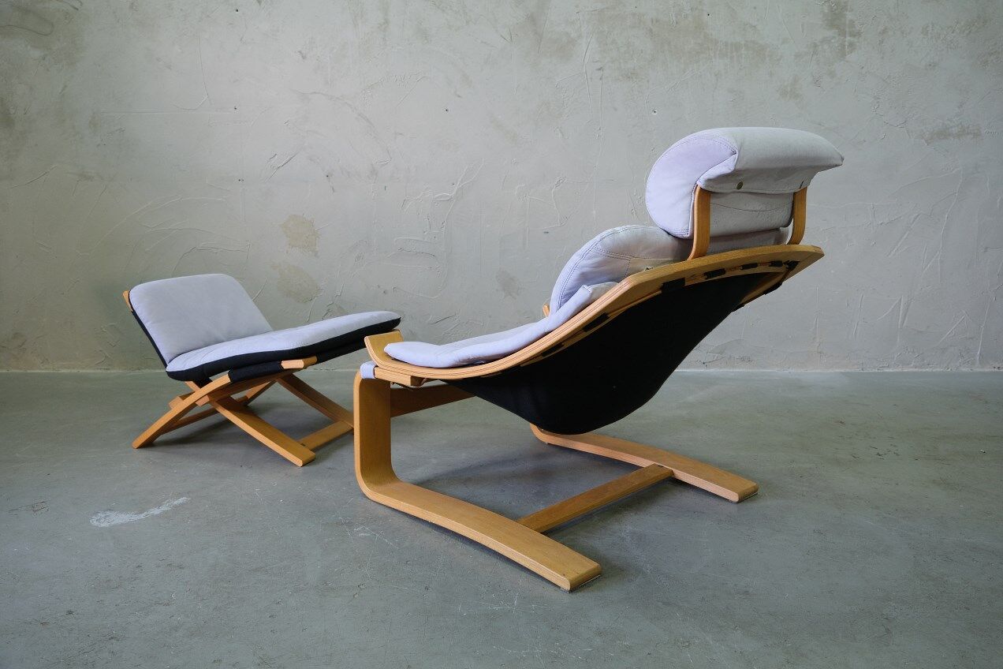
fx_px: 808
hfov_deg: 63.7
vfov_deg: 45.0
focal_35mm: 29
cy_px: 334
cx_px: 502
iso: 800
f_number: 4
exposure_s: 1/27
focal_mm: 19.2
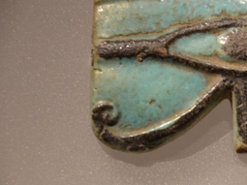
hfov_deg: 3.3
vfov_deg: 2.5
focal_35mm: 596
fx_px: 4251
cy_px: 68
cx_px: 211
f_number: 6.3
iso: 2500
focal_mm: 240
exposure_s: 1/30
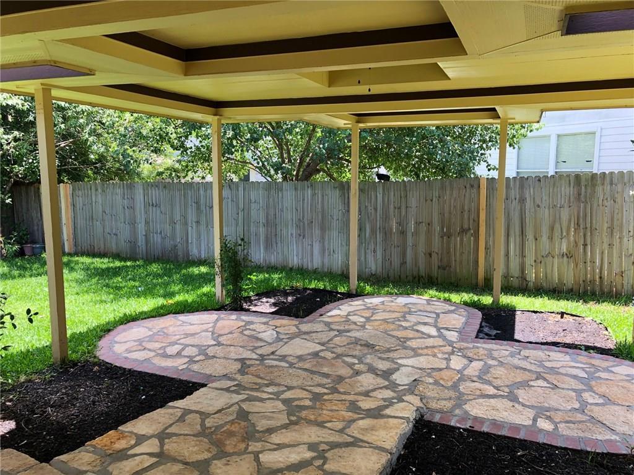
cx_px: 317
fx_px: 513
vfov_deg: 49.7
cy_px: 238
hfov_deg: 63.4
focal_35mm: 28
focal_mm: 3.99
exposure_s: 1/120
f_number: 1.8
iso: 25
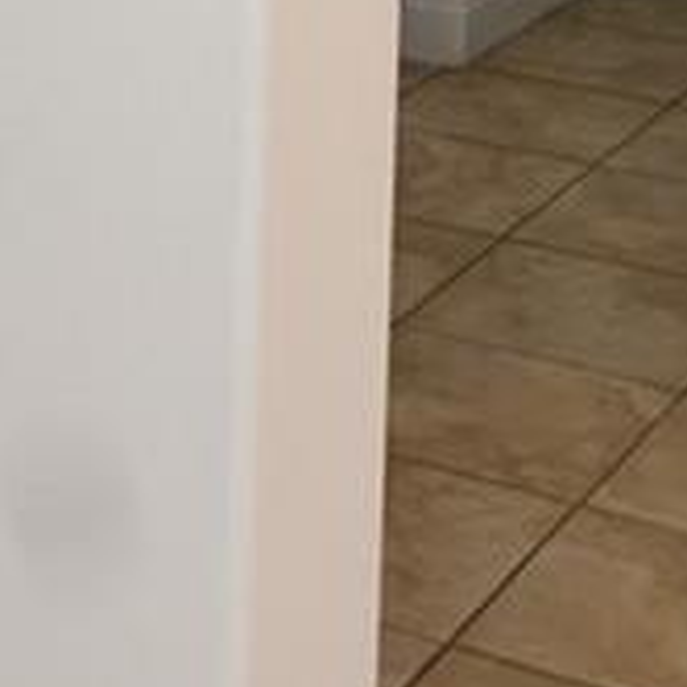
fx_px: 2762
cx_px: -8
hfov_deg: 14.0
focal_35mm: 123
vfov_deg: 12.3
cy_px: -761
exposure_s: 1/80
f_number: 4.5
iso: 200
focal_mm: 10
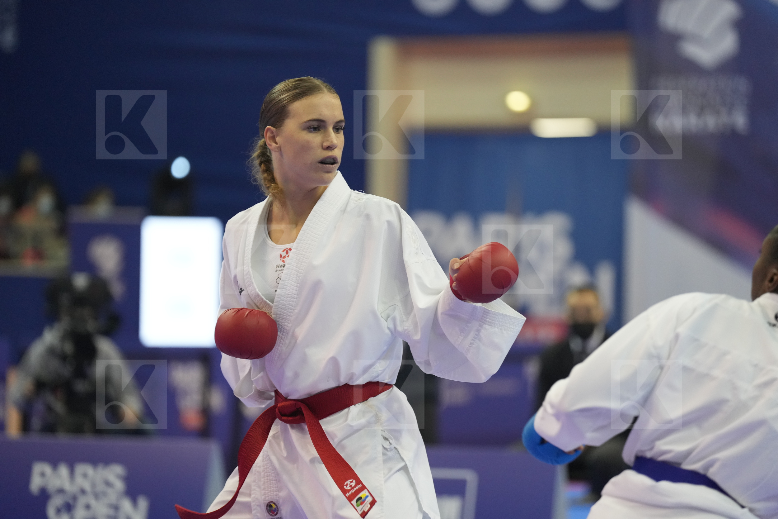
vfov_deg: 8.7
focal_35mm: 157
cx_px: 389
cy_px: 260
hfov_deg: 13.1
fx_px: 3392
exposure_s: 1/1000
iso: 3200
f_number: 2.8
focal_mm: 157
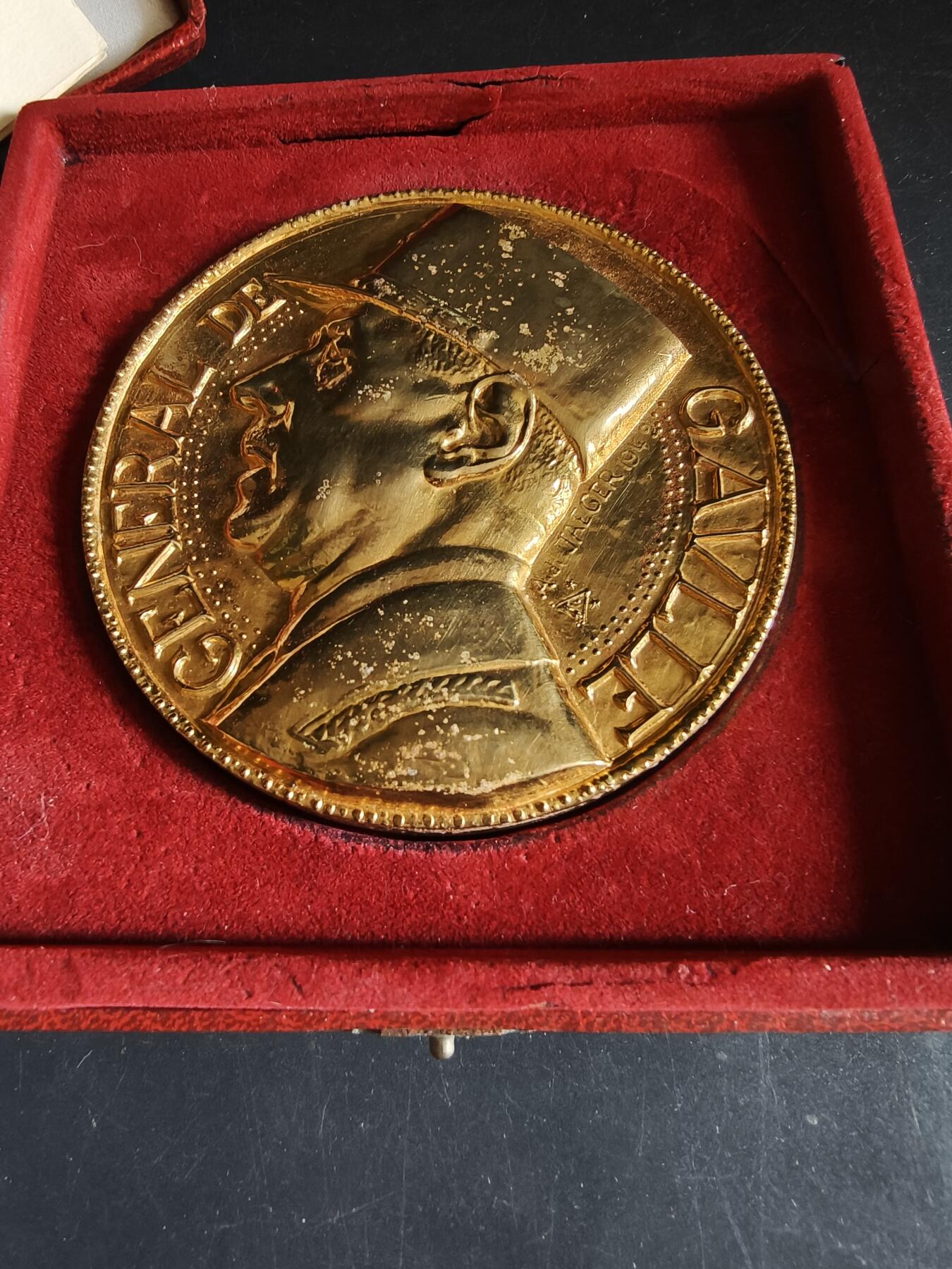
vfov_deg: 73.9
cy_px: 634
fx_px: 843
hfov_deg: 58.9
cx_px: 476
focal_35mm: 23
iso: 1600
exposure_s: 1/25
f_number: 2
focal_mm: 2.32
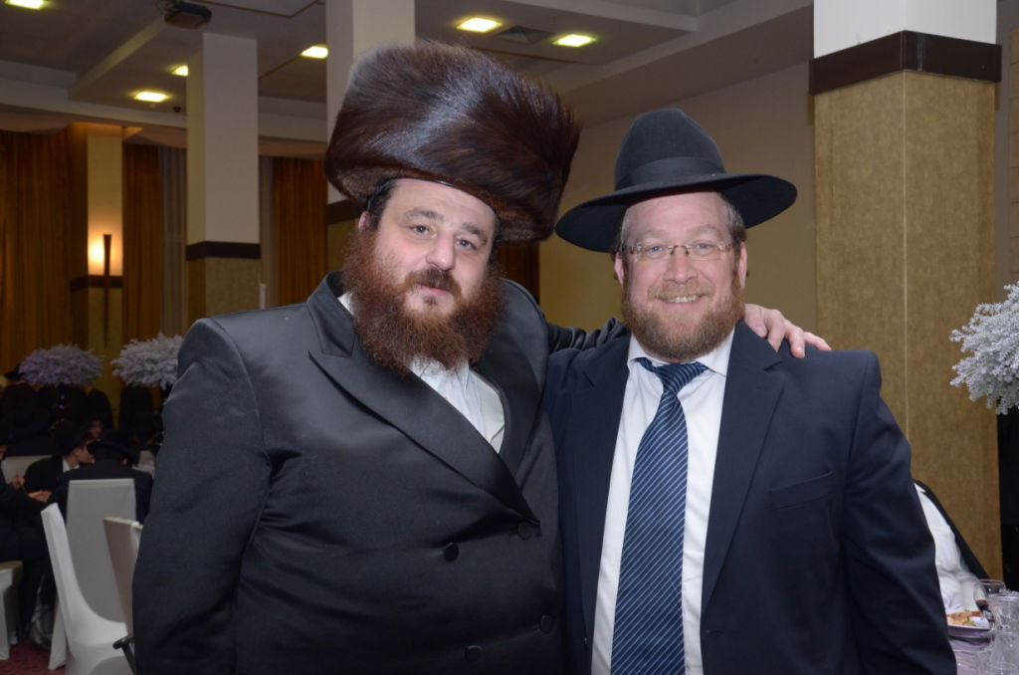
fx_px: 1356
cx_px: 510
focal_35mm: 48
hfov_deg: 41.2
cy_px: 338
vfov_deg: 27.9
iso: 800
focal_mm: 32
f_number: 5.6
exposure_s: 1/125
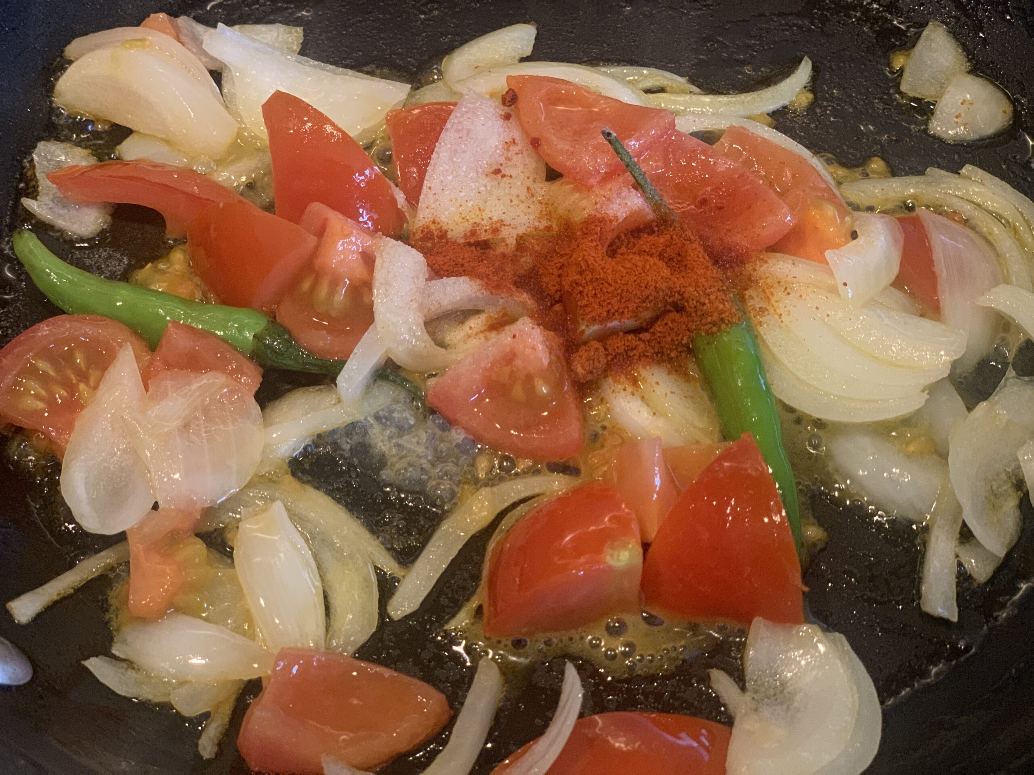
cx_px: 517
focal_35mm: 52
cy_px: 388
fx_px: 1553
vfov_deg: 28.0
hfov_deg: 36.8
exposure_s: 1/50
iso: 320
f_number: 2.4
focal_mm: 6
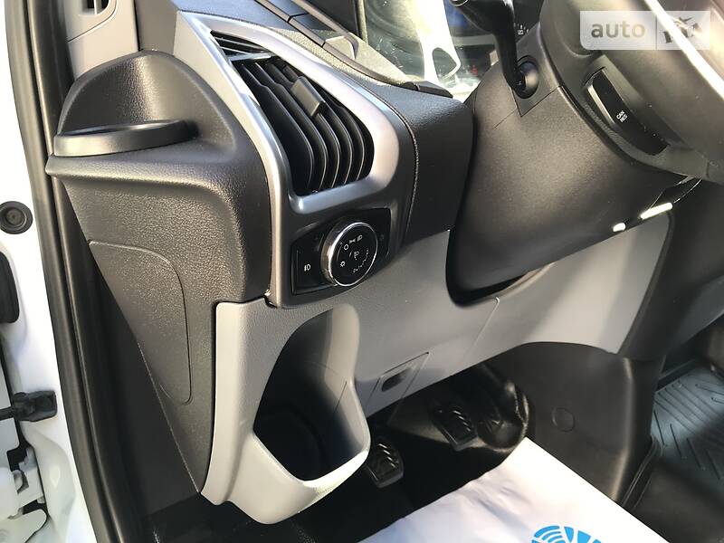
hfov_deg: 63.4
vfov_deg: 49.7
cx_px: 362
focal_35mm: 28
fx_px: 586
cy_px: 272
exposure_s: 1/45
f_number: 1.8
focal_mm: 4
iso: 25
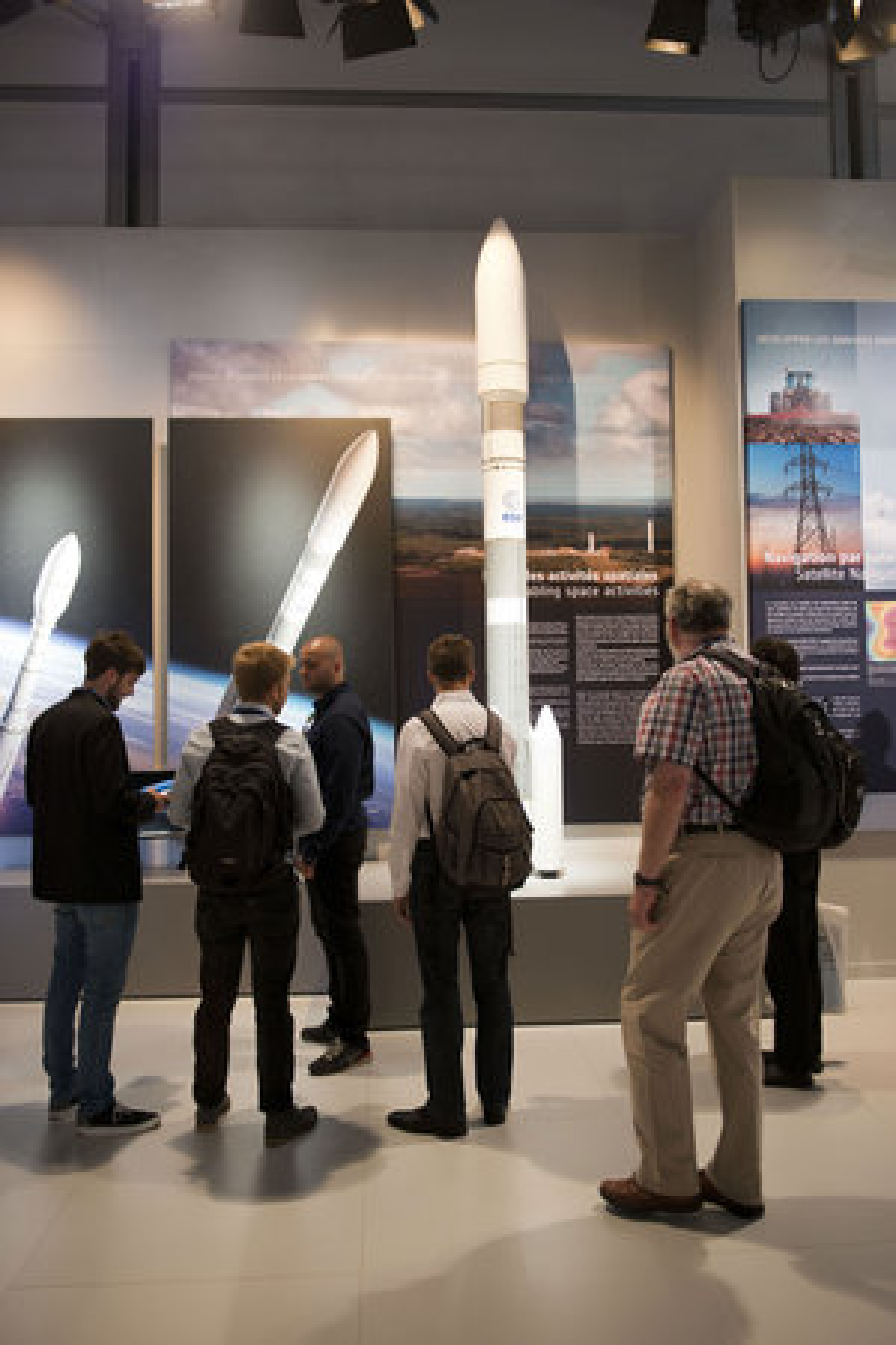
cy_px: 672
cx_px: 448
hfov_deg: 46.4
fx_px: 1045
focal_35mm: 28
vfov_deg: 65.5
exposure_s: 1/100
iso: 800
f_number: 3.2
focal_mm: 28
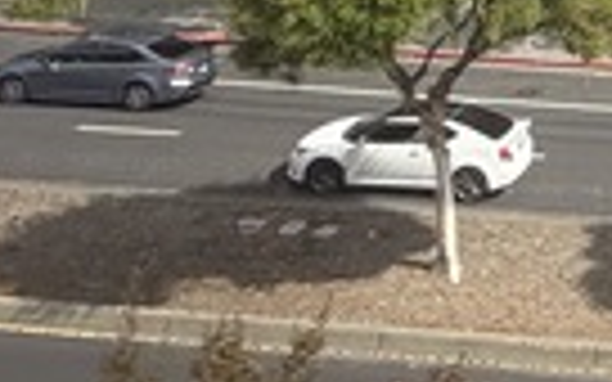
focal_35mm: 70
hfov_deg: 24.1
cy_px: -346
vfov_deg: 15.5
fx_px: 1168
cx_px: 878
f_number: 2.2
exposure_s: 1/365
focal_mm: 2.22
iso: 50
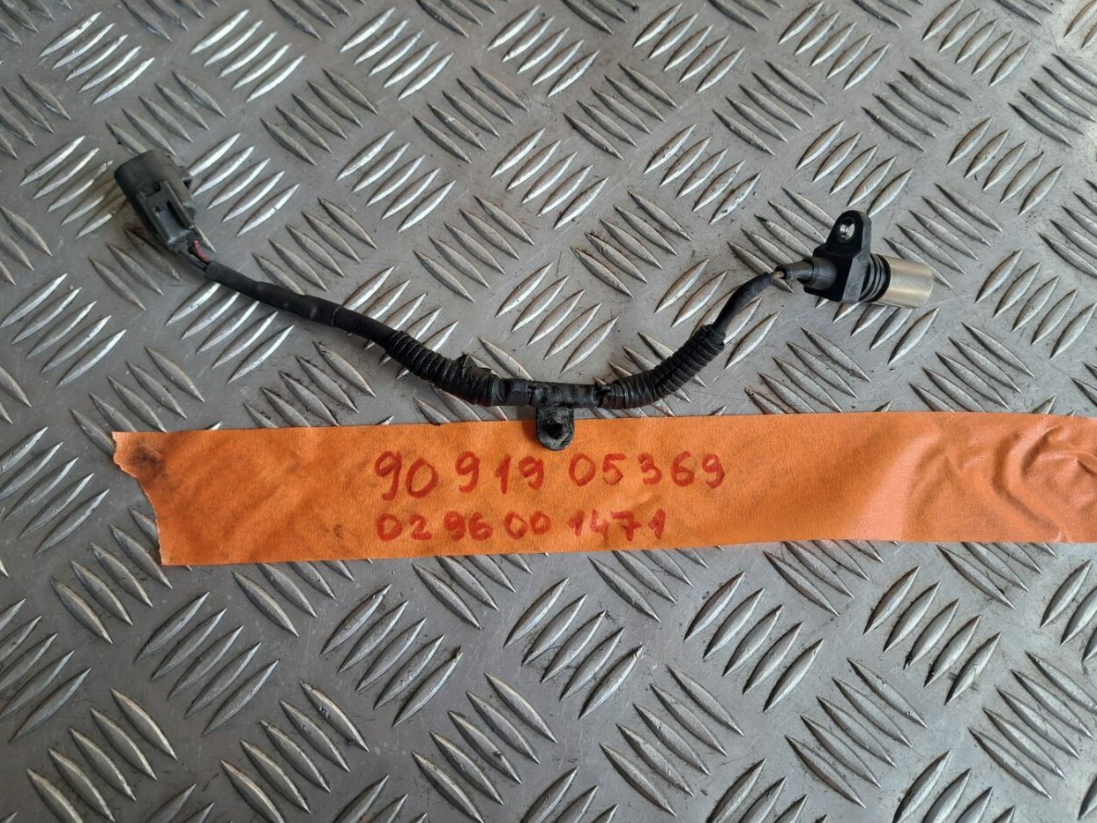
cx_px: 531
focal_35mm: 27
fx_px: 856
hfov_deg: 65.3
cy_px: 373
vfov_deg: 51.3
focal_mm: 5.23
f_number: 1.8
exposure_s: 1/100
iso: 50
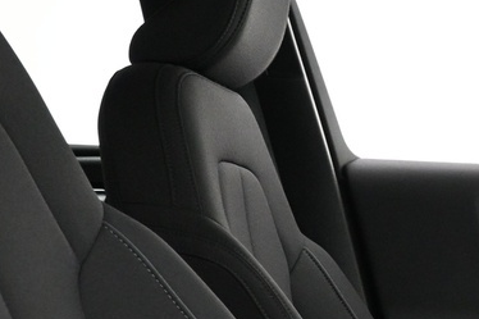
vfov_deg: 12.8
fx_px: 1383
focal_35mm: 104
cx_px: 781
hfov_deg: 17.1
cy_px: 391
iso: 1600
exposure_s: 1/25
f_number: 3.5
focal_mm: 16
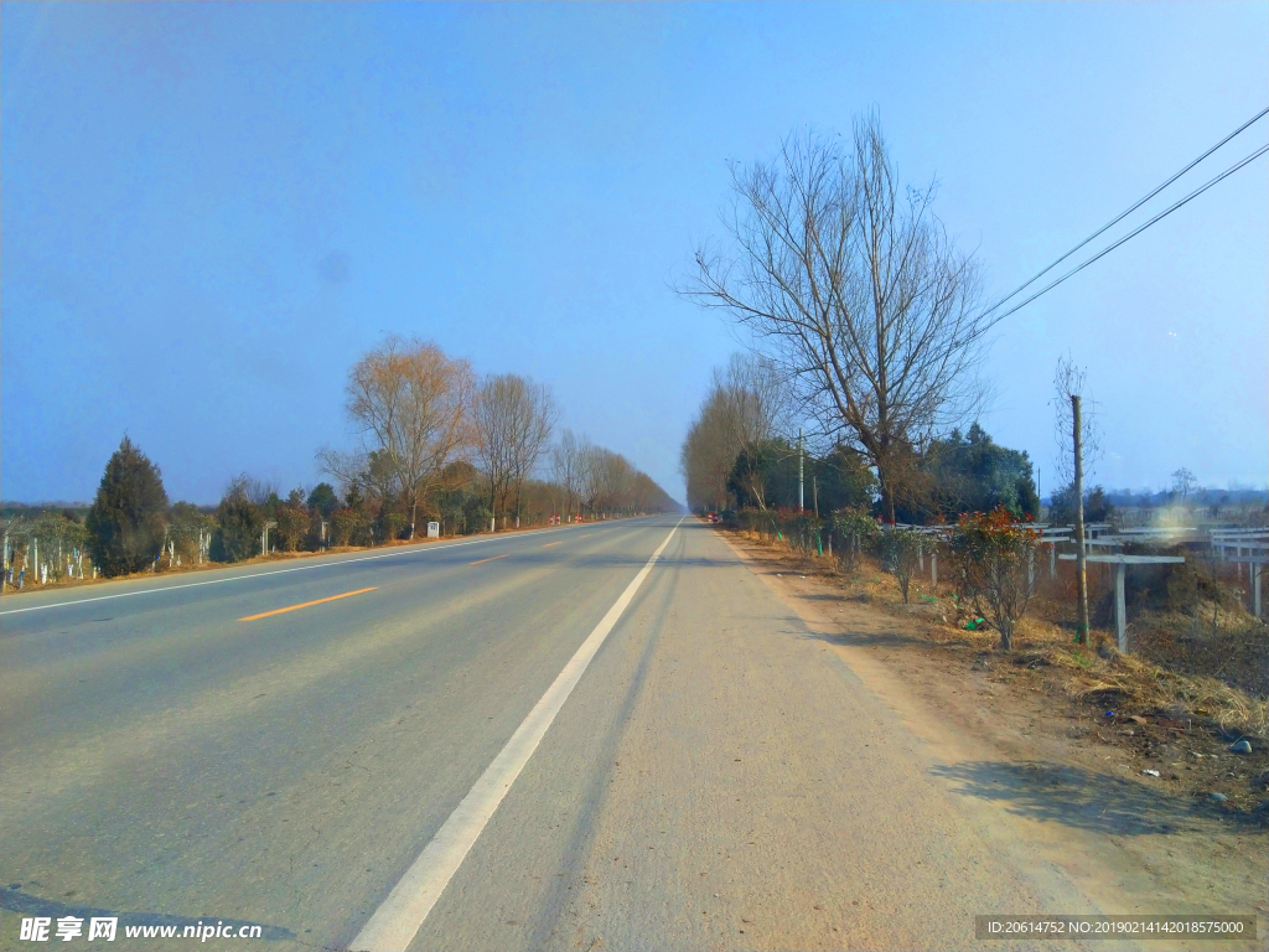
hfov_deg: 69.4
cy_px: 476
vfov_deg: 54.9
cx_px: 634
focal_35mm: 25
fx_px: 916
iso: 100
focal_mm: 4.28
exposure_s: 1/2624
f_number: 1.75
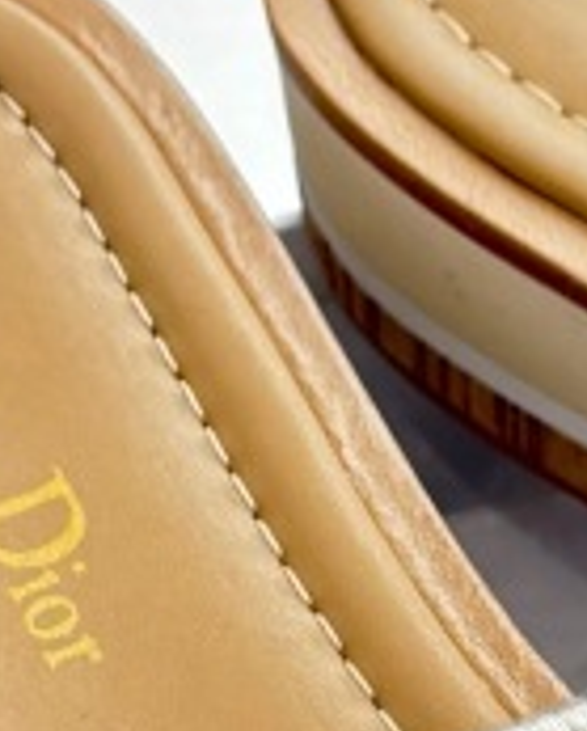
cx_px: 1085
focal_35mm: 211
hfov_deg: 7.1
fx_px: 4570
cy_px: 613
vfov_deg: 9.1
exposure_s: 1/435
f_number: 1.6
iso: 50
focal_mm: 5.96
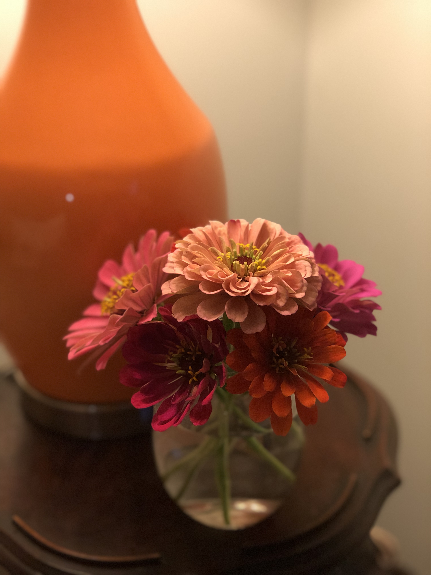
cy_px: 288
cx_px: 216
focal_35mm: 52
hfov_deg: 28.0
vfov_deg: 36.8
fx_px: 863
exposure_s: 1/17
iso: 160
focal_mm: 6
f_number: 2.4
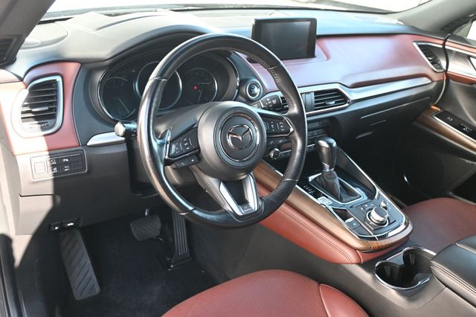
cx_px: 238
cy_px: 158
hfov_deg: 57.2
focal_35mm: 33
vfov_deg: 39.9
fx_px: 436
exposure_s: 1/125
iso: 900
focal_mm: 22
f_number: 4
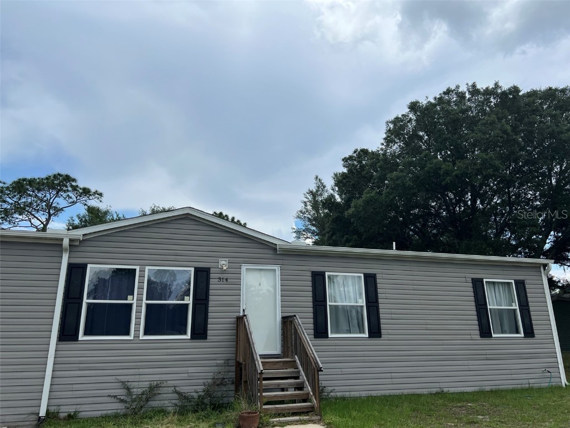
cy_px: 214
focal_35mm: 26
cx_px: 285
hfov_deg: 67.3
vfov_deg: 53.1
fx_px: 428
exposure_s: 1/6993
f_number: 1.5
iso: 50
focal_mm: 5.7
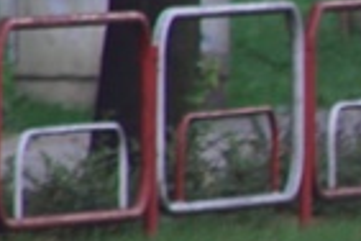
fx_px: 21398
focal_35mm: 2134
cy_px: 229
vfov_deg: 0.6
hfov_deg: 1.0
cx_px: 904
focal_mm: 200
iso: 400
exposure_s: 1/200
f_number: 8
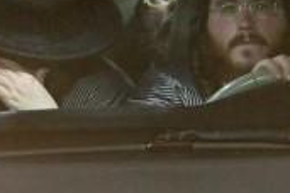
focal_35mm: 809
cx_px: 32
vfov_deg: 1.7
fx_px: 6516
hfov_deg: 2.5
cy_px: 177
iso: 1600
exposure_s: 1/200
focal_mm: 135
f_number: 2.8
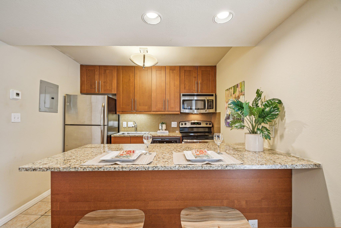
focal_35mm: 15
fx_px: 142
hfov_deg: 100.4
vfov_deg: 77.3
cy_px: 114
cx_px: 170
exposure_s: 1/5
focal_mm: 10
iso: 400
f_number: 8
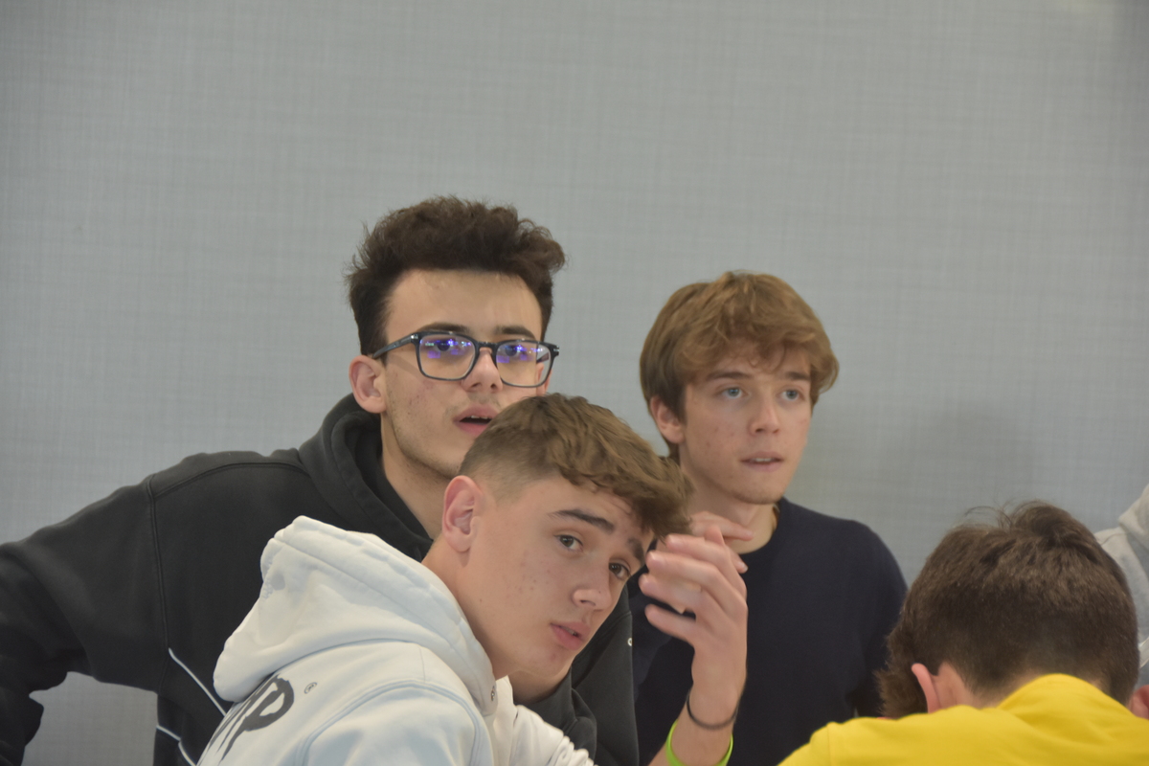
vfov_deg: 8.7
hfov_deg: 13.0
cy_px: 383
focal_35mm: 158
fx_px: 5026
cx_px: 574
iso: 900
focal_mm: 105
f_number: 5.3
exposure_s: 1/60
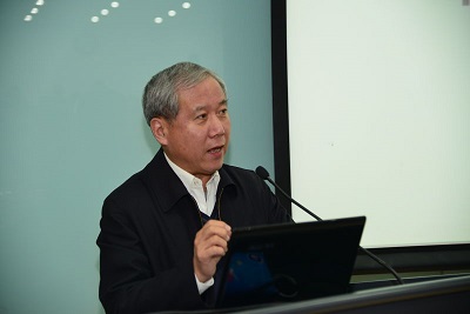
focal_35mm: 78
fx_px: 1019
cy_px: 157
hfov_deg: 26.0
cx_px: 235
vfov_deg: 17.5
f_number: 4
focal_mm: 78
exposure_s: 1/80
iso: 800
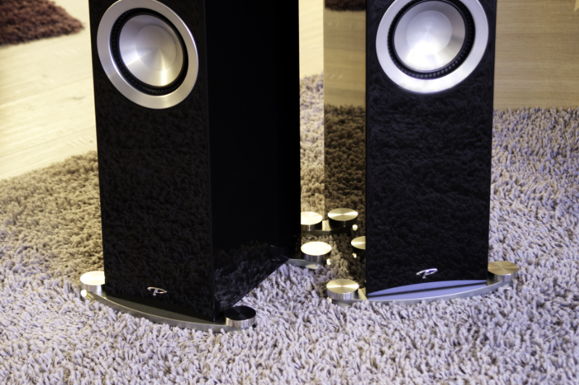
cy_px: 192
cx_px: 290
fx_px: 1639
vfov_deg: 13.4
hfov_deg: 20.0
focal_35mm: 102
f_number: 5
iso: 400
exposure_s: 2.5
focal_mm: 68
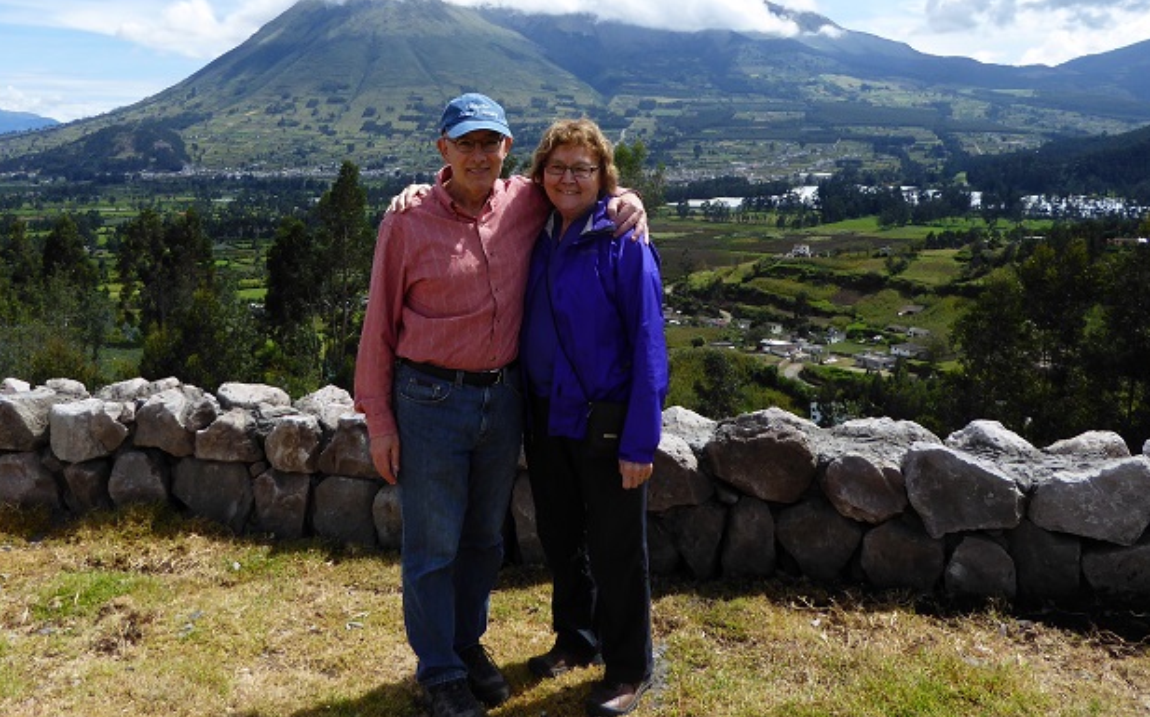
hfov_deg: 57.9
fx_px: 1034
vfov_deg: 37.7
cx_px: 490
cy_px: 212
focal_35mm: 33
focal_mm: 4.3
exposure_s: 1/1000
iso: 100
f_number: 3.3
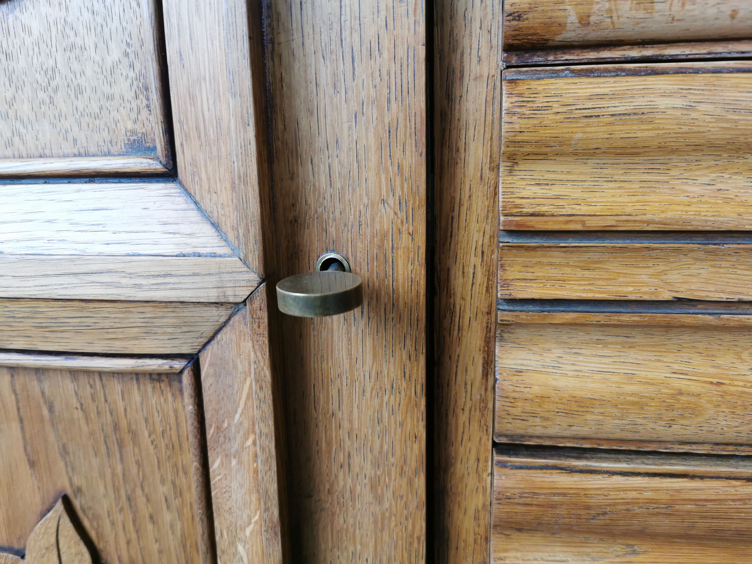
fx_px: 587
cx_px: 376
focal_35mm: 27
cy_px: 282
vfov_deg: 51.4
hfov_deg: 65.3
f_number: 1.6
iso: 100
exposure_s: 1/60
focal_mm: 5.56
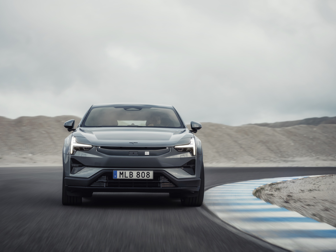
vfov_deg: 18.7
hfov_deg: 24.7
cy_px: 126
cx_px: 168
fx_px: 767
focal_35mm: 79
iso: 800
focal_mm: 100
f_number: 5.6
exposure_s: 1/40
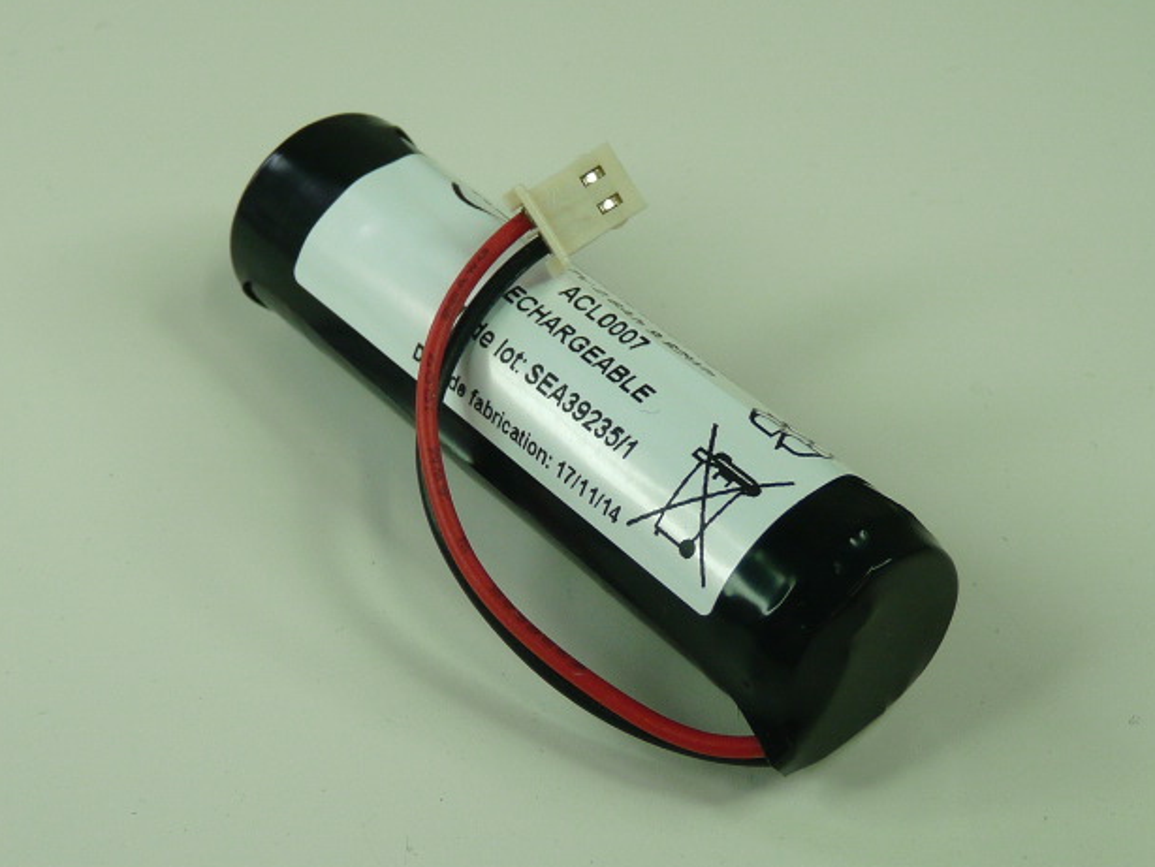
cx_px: 561
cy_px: 444
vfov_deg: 19.7
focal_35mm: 75
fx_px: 2503
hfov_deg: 26.0
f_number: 3
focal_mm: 7.2
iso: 100
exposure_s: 1/80
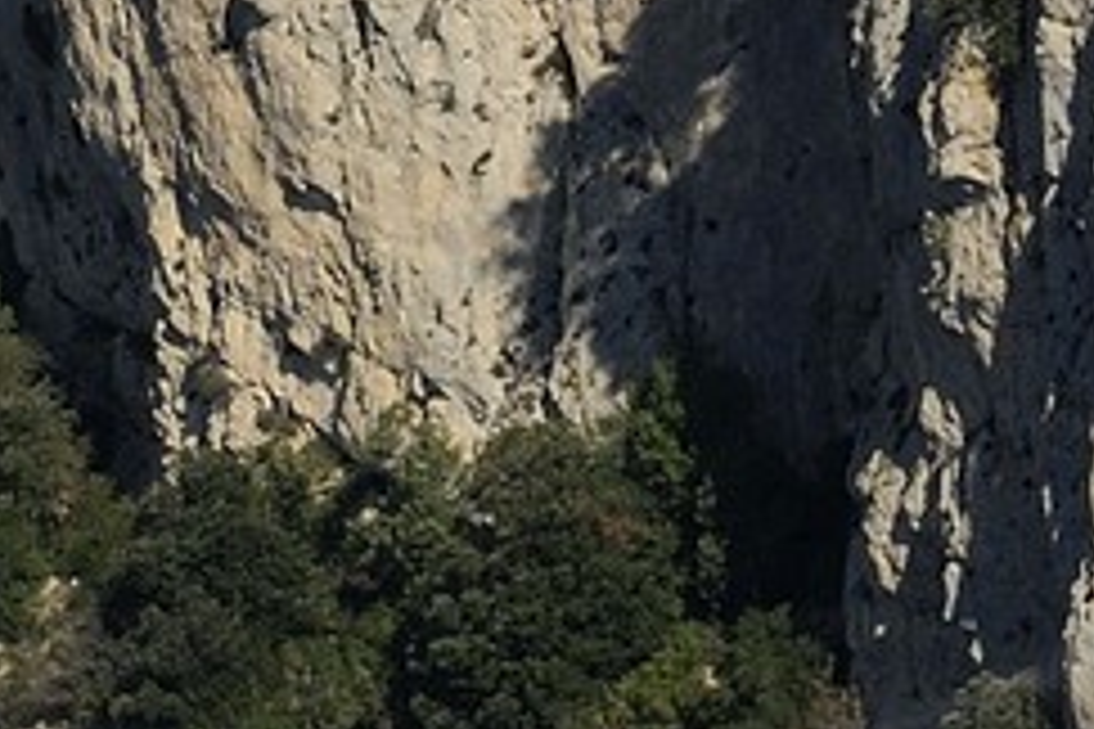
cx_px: 450
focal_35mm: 1217
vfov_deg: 1.1
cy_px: -864
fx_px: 36980
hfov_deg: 1.7
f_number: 8
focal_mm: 185
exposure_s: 1/1250
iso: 400
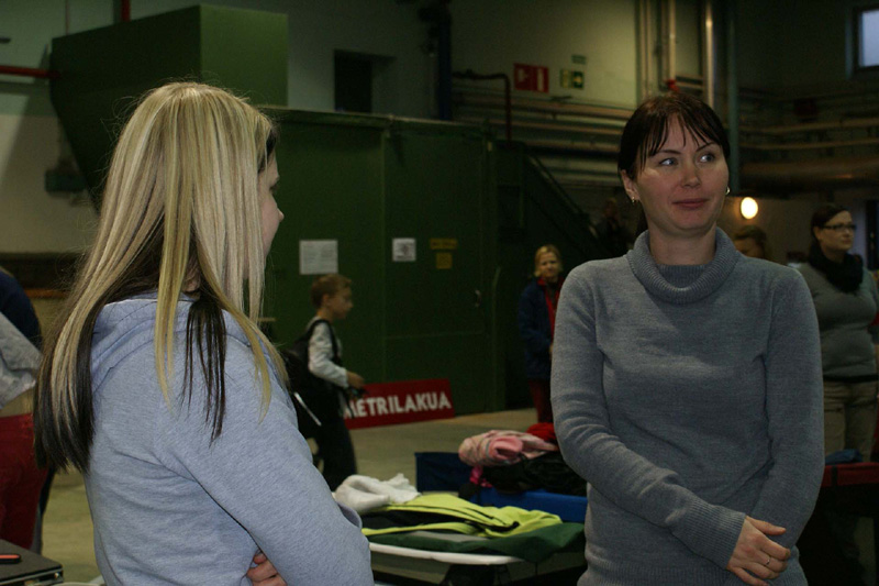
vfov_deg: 25.7
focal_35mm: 52
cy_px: 293
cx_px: 440
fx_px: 1282
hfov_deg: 37.9
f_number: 5.6
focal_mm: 35
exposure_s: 1/60
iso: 400
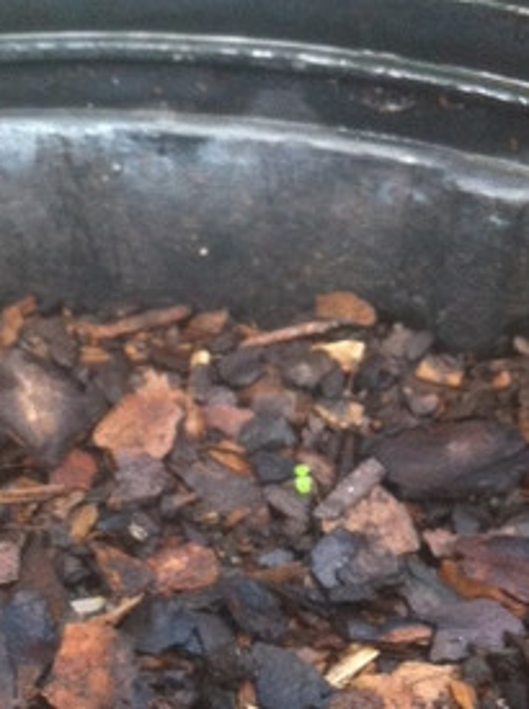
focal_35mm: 102
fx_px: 2086
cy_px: 554
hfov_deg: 13.9
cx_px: -155
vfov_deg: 19.1
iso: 160
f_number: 2.8
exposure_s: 1/15
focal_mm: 3.85
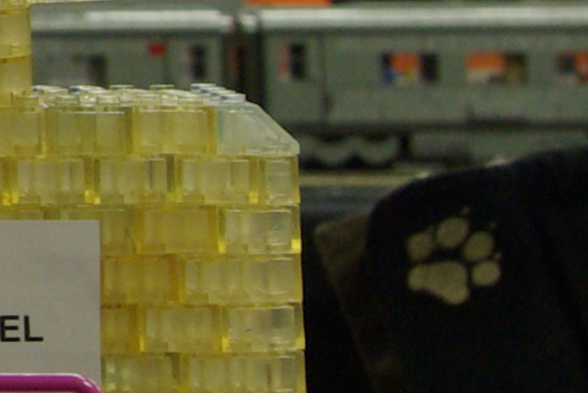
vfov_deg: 3.7
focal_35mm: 369
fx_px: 6024
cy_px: -619
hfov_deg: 5.1
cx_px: -1473
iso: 400
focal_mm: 35
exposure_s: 1
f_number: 11
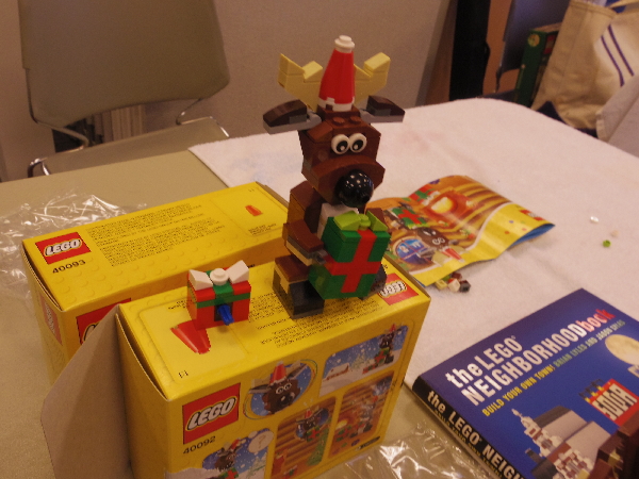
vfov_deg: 48.2
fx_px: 535
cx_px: 320
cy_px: 240
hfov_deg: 61.7
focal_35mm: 29
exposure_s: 1/50
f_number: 4.5
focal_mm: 5.2
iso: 250
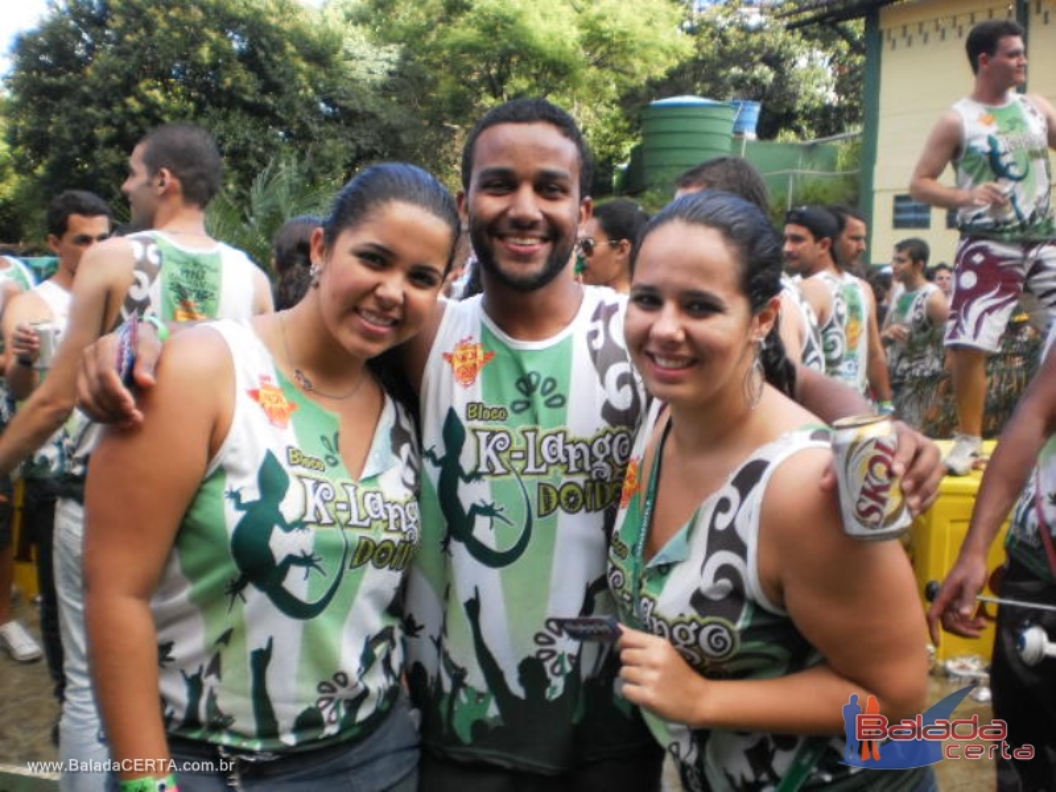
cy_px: 396
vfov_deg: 39.7
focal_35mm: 36
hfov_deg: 51.4
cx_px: 528
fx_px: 1098
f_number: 3.1
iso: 100
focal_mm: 6.3
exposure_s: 1/125
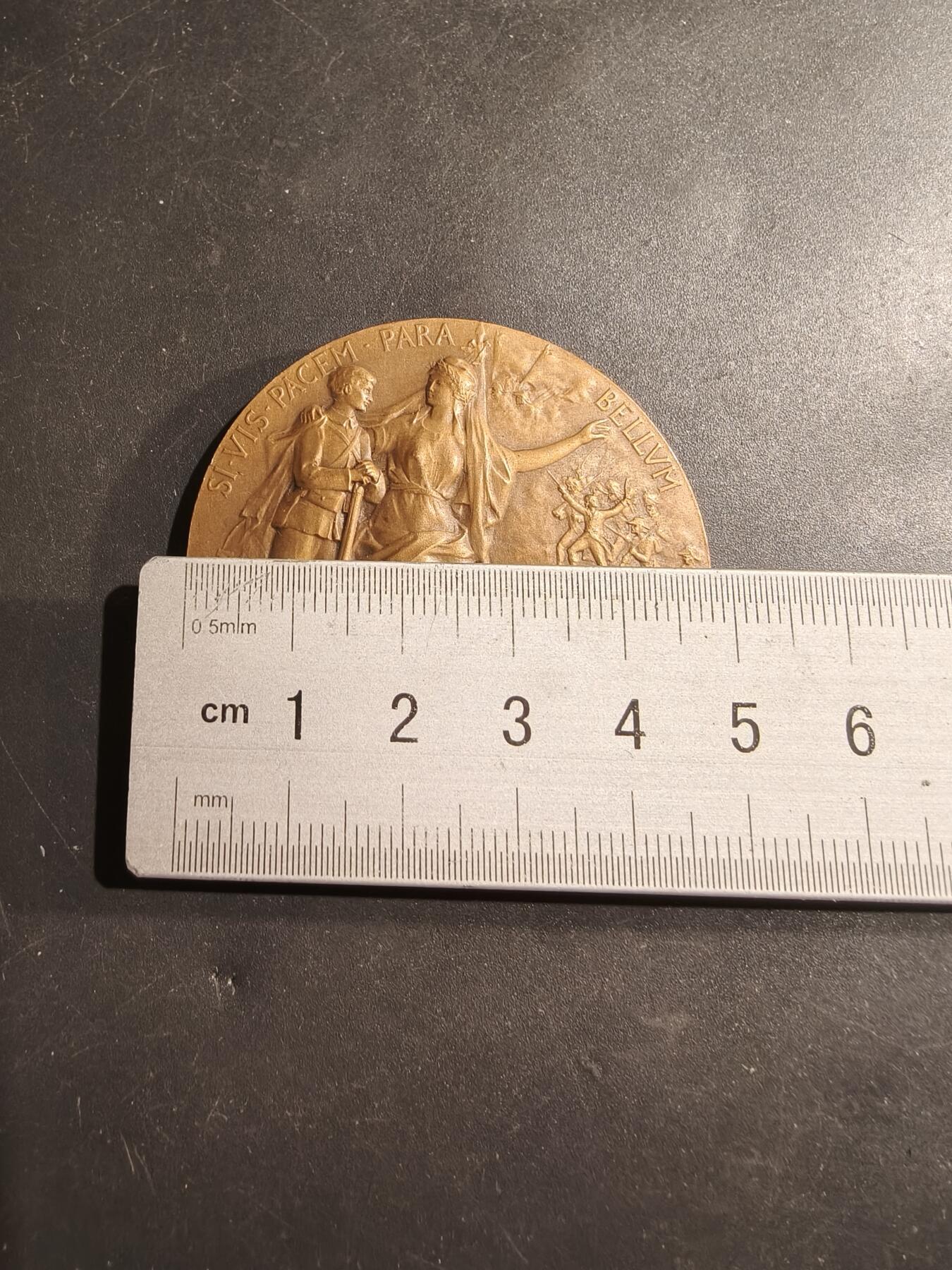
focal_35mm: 23
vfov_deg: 73.9
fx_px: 843
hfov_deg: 58.9
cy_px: 635
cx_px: 476
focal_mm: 2.32
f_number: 2
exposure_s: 1/59.4
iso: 200
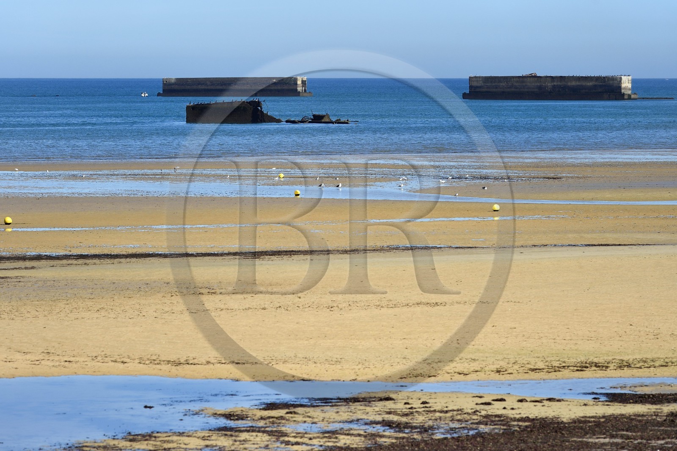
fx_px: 3760
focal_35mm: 200
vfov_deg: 6.9
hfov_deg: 10.3
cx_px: 338
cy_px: 226
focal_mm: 200
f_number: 5
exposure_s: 1/5000
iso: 200
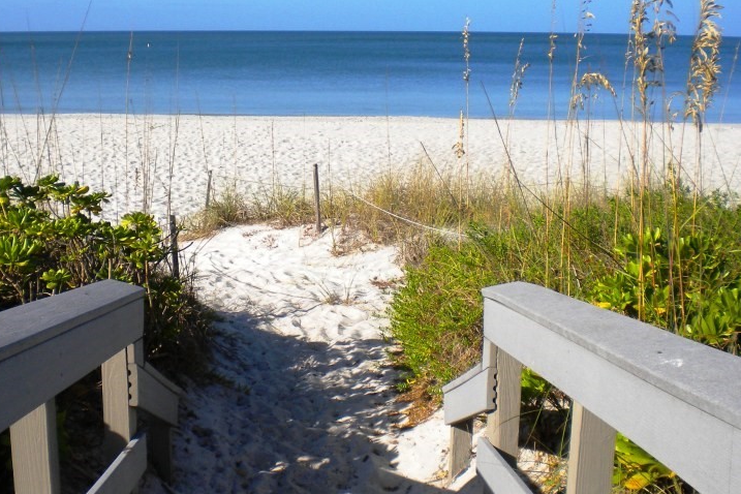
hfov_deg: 38.1
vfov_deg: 26.0
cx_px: 303
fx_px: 1070
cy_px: 279
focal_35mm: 52
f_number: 4.6
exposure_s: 1/813
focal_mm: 6.3
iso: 80
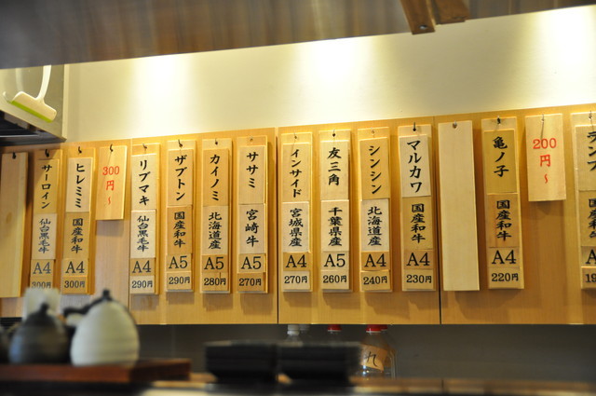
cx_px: 298
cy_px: 198
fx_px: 744
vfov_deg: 29.8
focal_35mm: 45
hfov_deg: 43.7
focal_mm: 30
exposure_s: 1/50
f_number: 3.5
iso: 800
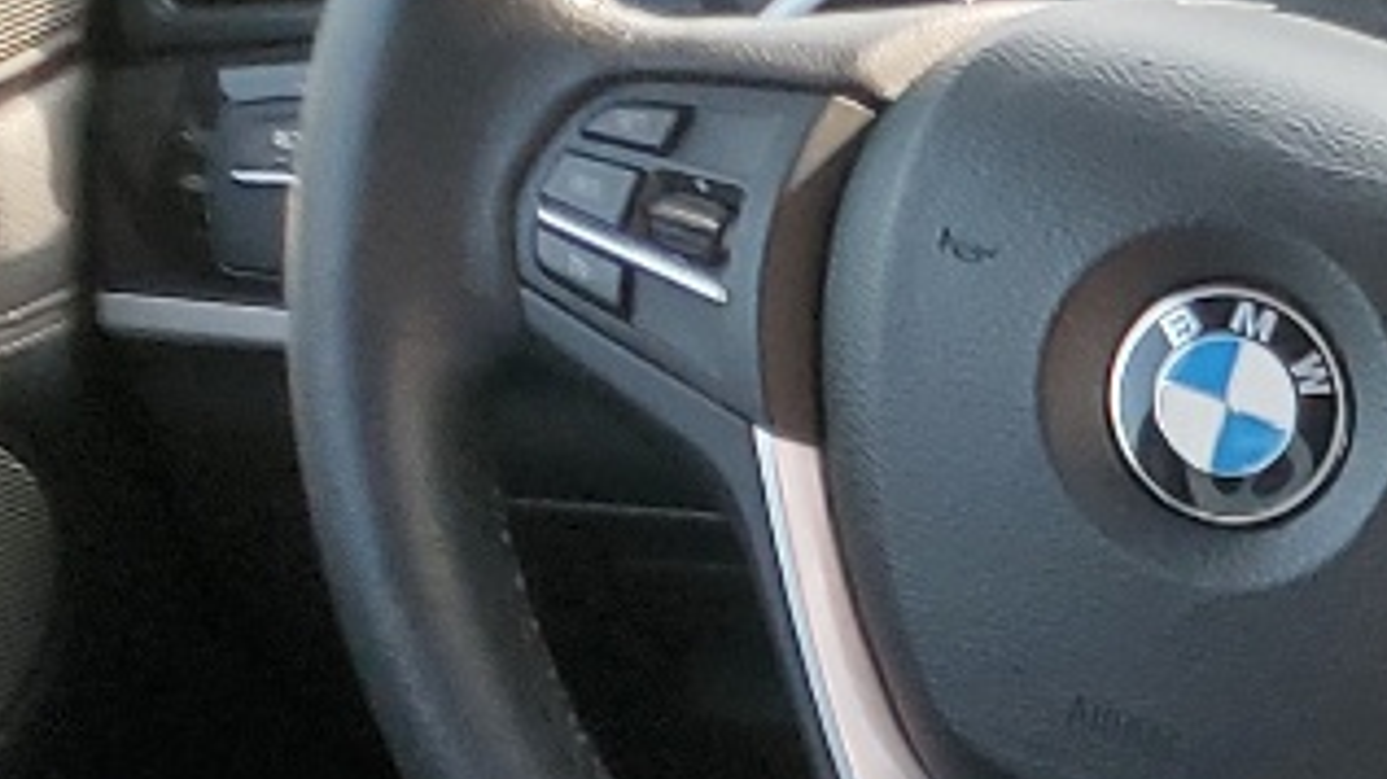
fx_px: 5257
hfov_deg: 12.3
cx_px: 3207
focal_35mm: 143
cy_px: 1650
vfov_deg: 8.0
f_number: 1.5
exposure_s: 1/60.2
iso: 71
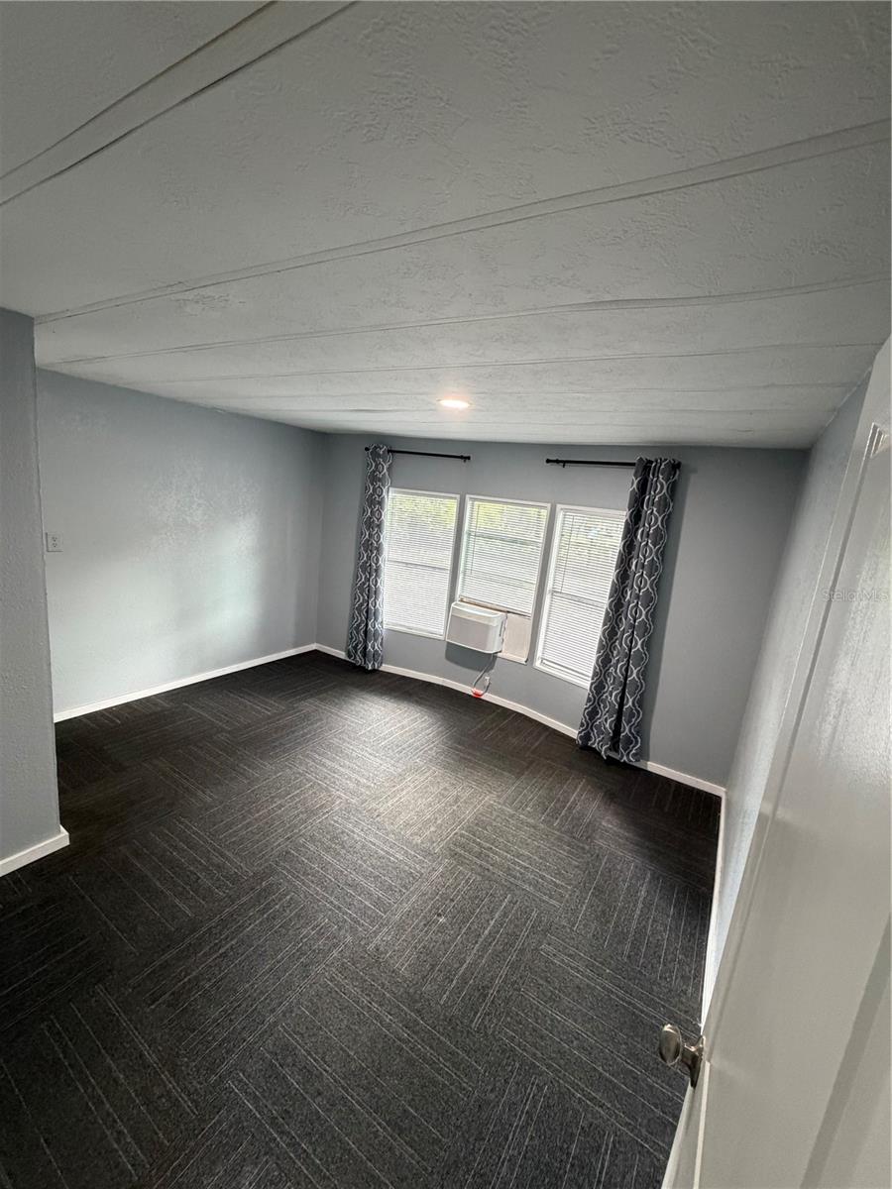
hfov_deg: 85.7
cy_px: 594
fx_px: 481
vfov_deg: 102.1
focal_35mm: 14
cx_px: 446
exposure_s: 1/60
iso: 400
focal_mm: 2.22
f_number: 2.2
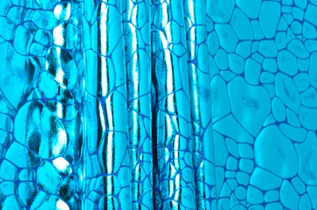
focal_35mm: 112
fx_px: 984
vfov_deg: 12.2
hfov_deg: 18.2
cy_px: 99
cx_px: 96
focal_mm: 52
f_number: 9
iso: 400
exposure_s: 1/800
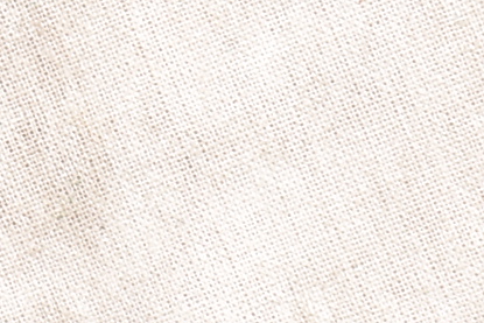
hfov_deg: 4.7
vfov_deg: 3.2
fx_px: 5823
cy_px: -118
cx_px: -588
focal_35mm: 433
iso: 200
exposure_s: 1/160
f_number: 10
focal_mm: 40
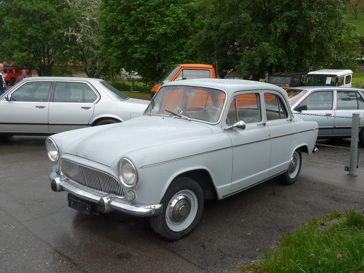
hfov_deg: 54.0
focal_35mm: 34
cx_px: 182
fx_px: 358
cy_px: 136
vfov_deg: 41.8
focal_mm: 7
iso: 80
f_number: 2.8
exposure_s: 1/400
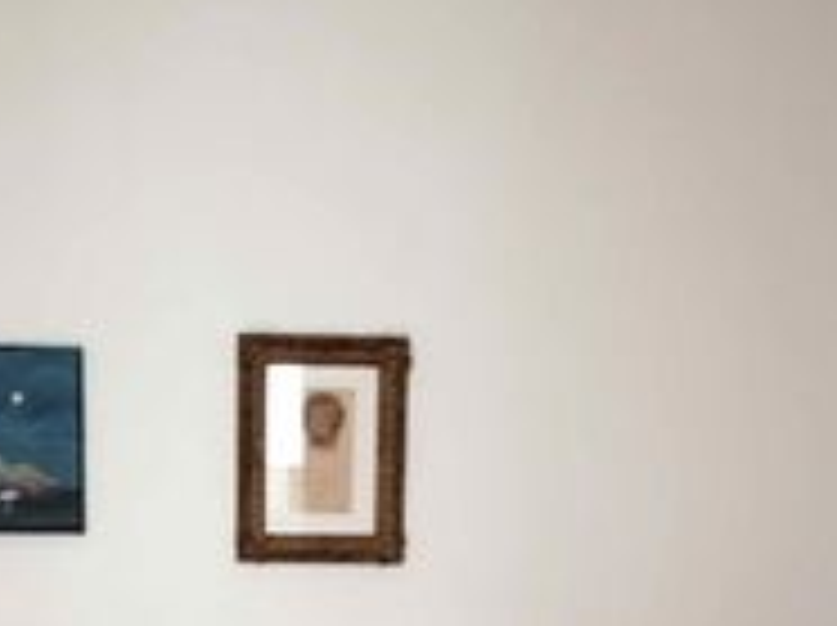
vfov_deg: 16.5
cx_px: 270
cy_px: 829
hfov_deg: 23.2
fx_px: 2028
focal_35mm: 84
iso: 50
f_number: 1.8
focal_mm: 3.46
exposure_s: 1/50
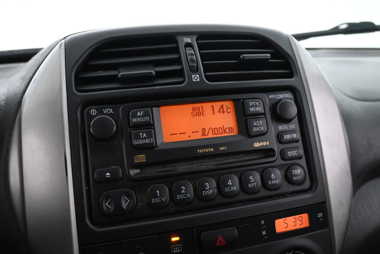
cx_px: 190
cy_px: 127
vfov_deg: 44.6
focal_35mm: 29
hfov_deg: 63.2
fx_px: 309
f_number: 3.8
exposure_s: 1/30
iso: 2000
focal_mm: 19.5
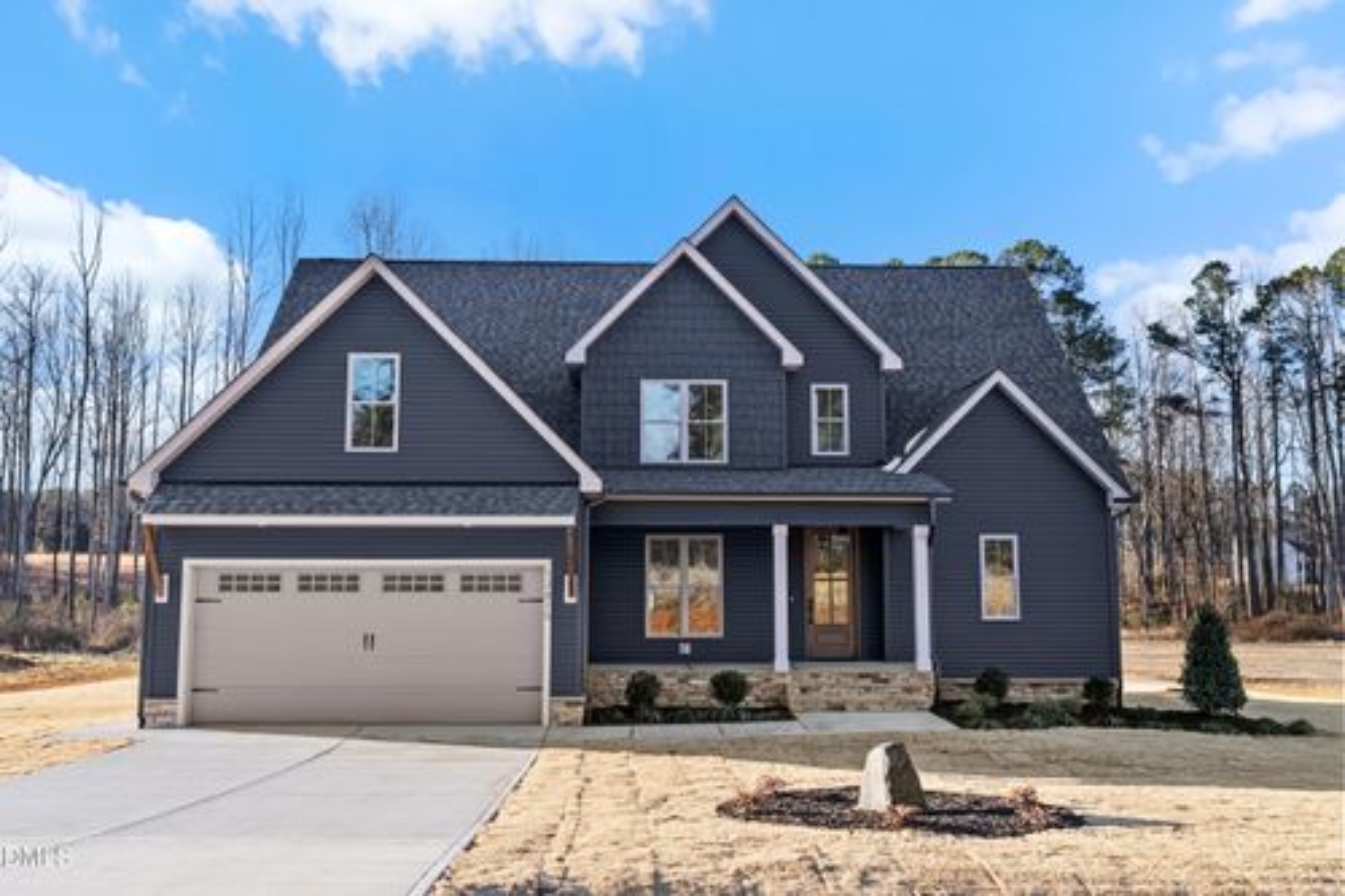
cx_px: 672
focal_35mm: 32
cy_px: 448
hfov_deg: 58.7
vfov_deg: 41.1
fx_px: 1195
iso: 250
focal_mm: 32
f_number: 8
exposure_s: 1/160
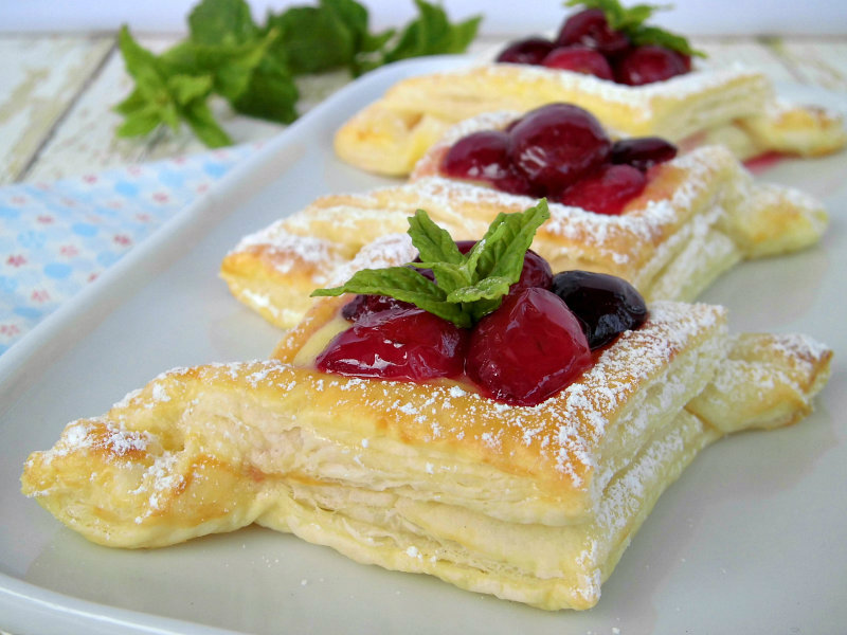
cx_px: 424
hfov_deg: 40.4
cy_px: 318
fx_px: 1150
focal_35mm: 47
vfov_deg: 30.9
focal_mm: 8.3
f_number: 3.4
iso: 100
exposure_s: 1/125
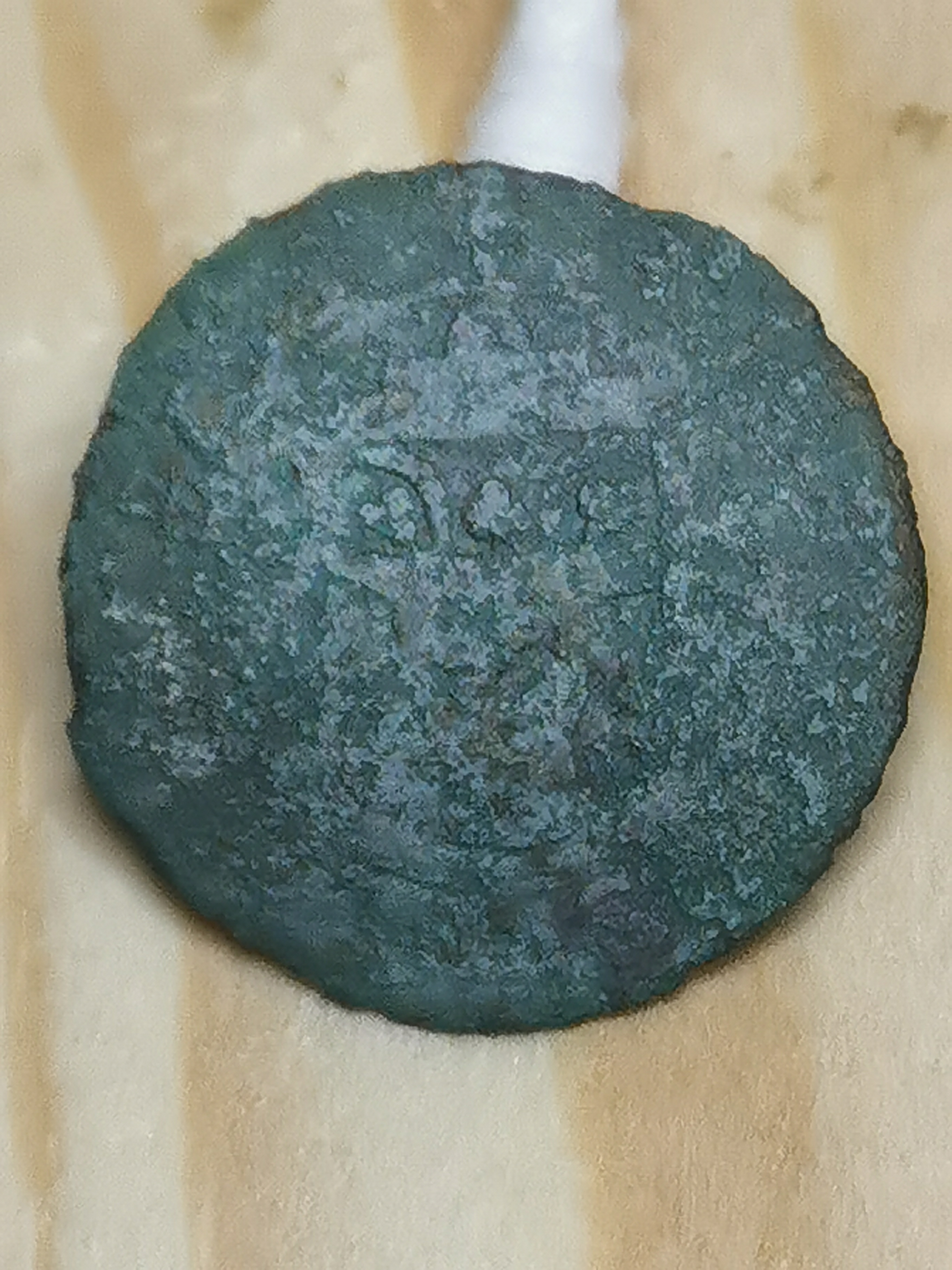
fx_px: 8031
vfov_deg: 9.0
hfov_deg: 6.8
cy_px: 635
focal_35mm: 219
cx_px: 476
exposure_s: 1/100
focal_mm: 5.58
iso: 80
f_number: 1.8
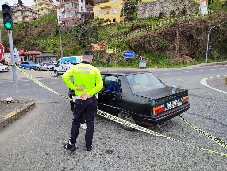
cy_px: 86
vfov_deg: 56.8
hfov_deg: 71.6
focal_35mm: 24
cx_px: 114
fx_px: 157
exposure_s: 1/272
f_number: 1.89
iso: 50
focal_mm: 5.89
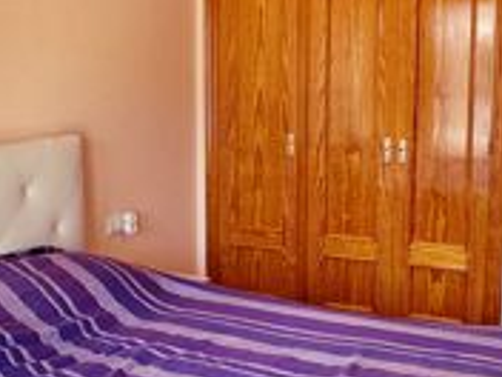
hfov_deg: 34.3
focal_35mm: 56
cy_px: 151
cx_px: 227
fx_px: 812
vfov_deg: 26.1
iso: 100
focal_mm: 2.22
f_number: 2.2
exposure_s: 1/99
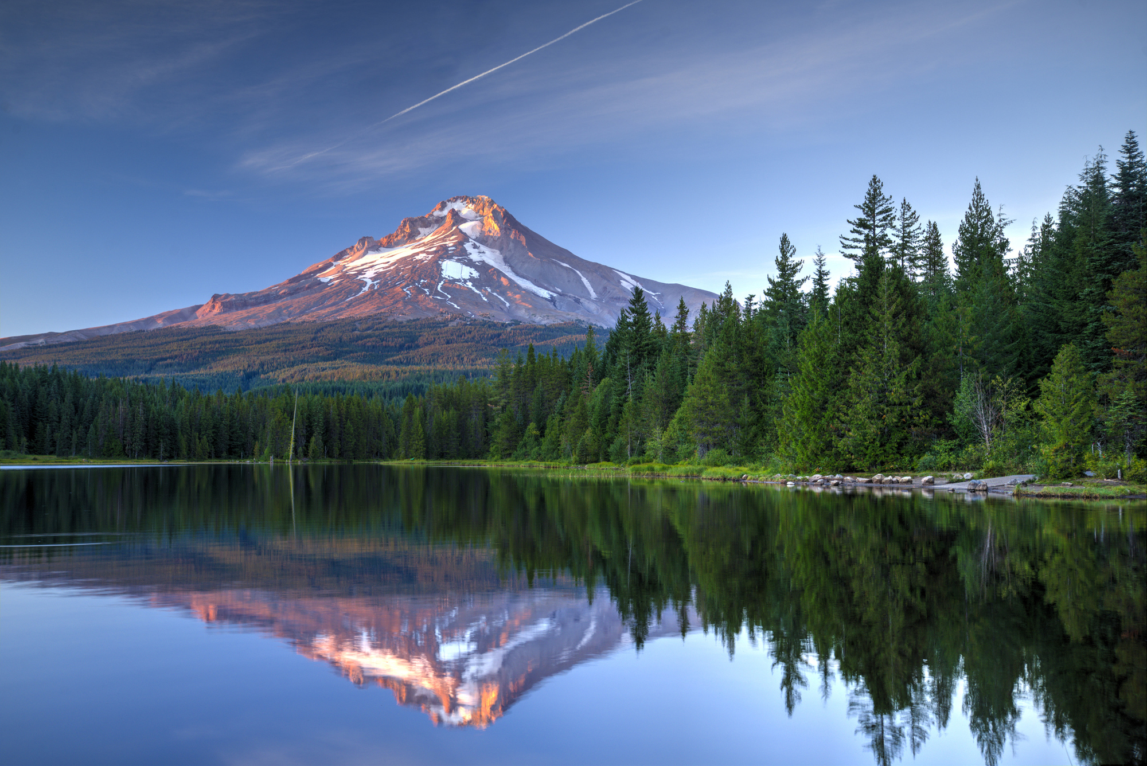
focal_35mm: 44
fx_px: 1403
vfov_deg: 30.6
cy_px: 383
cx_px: 574
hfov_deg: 44.5
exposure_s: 1/5
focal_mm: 44
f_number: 7.1
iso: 160
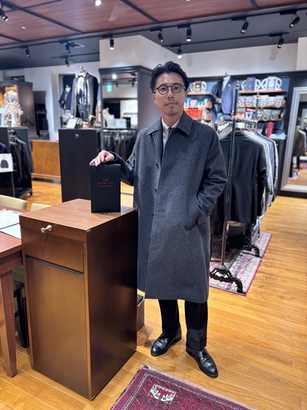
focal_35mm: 26
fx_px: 308
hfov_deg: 53.0
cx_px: 154
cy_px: 205
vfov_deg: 67.3
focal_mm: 5.96
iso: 200
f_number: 1.6
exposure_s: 1/60
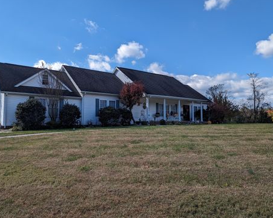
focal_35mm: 26
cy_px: 106
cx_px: 127
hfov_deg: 65.9
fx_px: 210
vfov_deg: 54.9
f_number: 1.85
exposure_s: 1/2020
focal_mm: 6.81
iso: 45
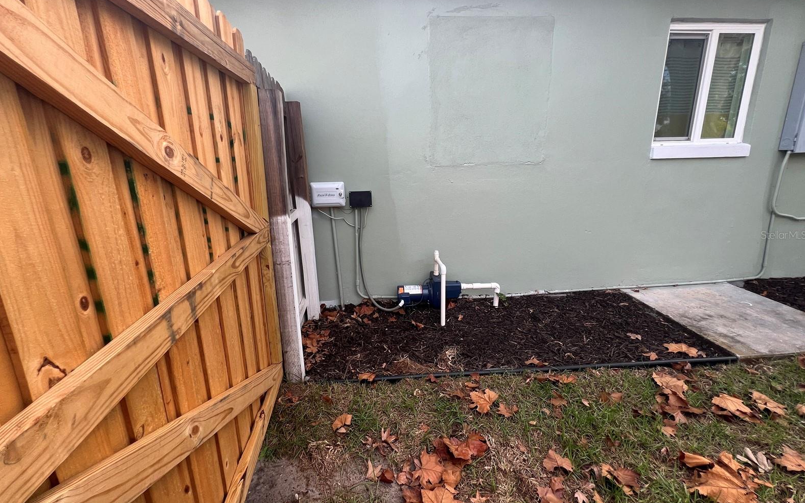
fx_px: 307
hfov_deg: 105.3
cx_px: 400
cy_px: 235
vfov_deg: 78.5
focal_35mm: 14
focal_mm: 1.57
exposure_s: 1/231
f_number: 1.8
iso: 32
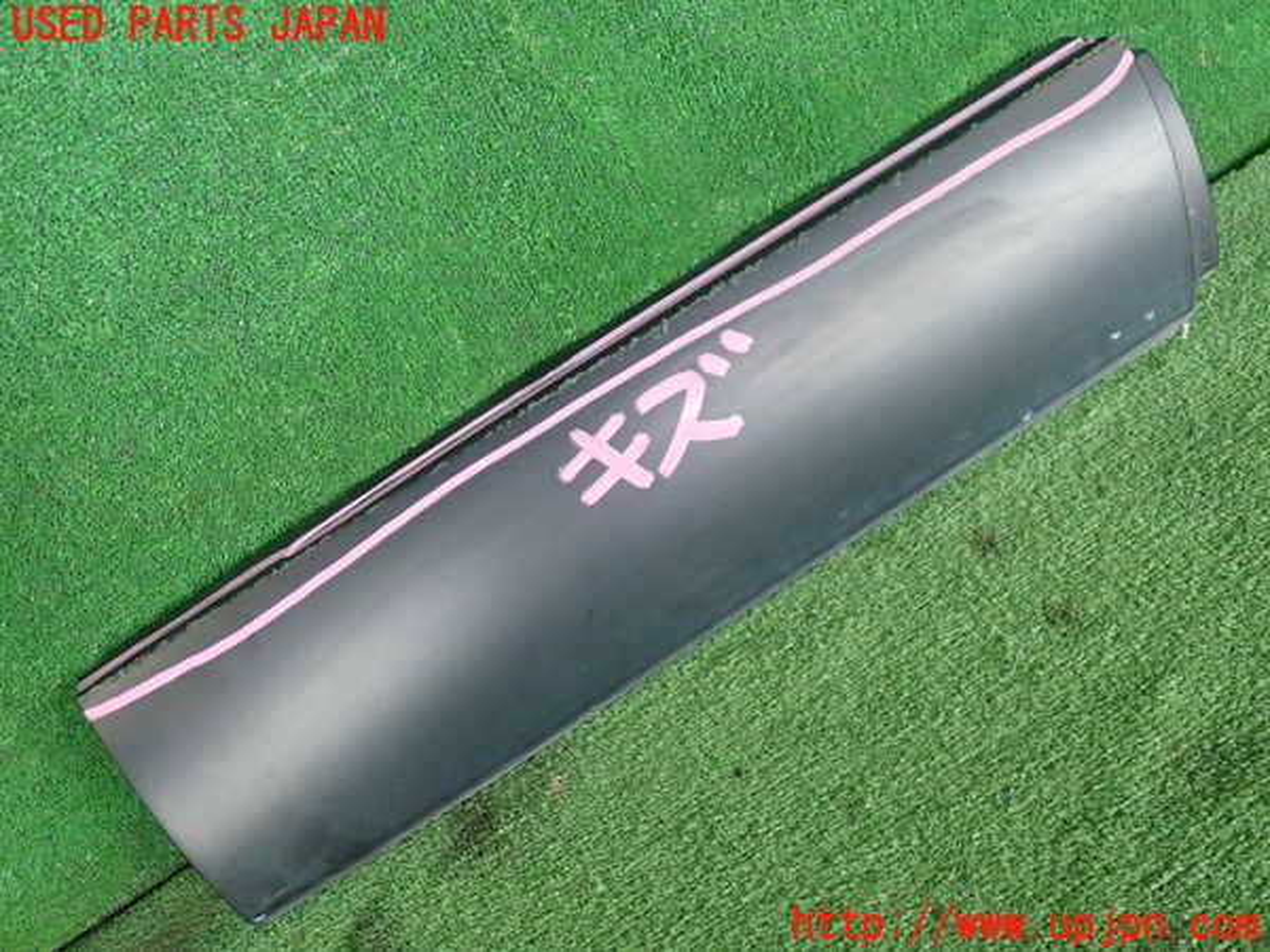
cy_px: 476
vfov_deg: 46.8
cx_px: 635
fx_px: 1101
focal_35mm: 30
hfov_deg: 60.0
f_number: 2.3
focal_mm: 5.5
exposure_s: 1/125
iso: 400
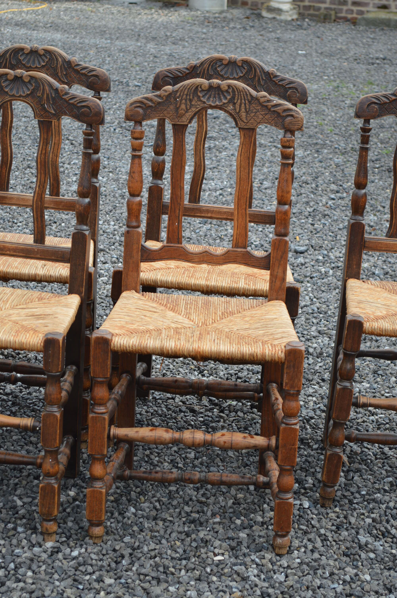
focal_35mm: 82
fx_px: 1367
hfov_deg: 16.5
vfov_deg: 24.6
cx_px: 198
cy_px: 299
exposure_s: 1/125
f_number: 5.6
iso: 140
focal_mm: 55
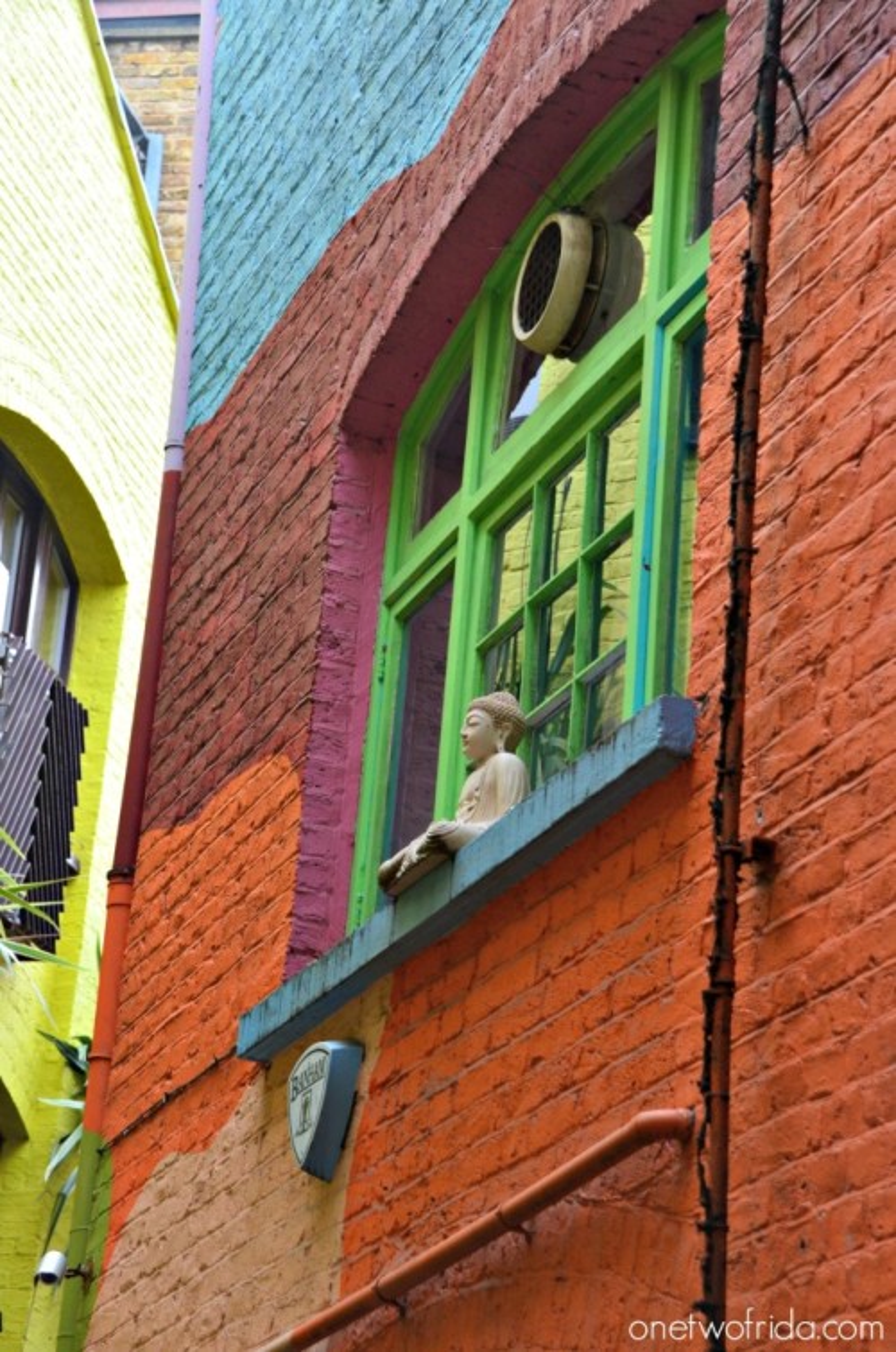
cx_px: 448
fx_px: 3372
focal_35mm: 90
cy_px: 676
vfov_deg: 22.7
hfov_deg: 15.1
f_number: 8
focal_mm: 60
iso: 800
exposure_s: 1/80
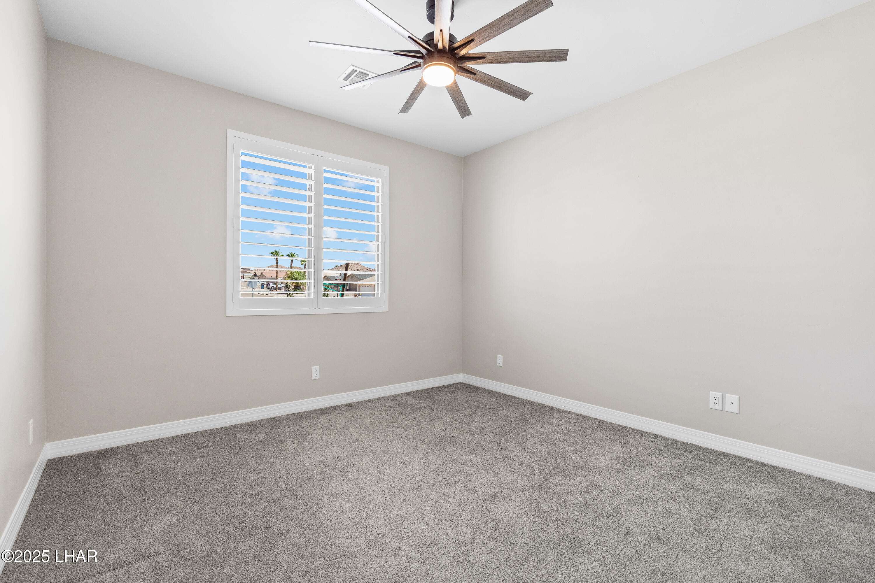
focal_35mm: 16
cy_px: 292
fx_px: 389
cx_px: 438
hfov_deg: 96.7
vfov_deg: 73.7
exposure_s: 1/10
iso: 400
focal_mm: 16
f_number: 8
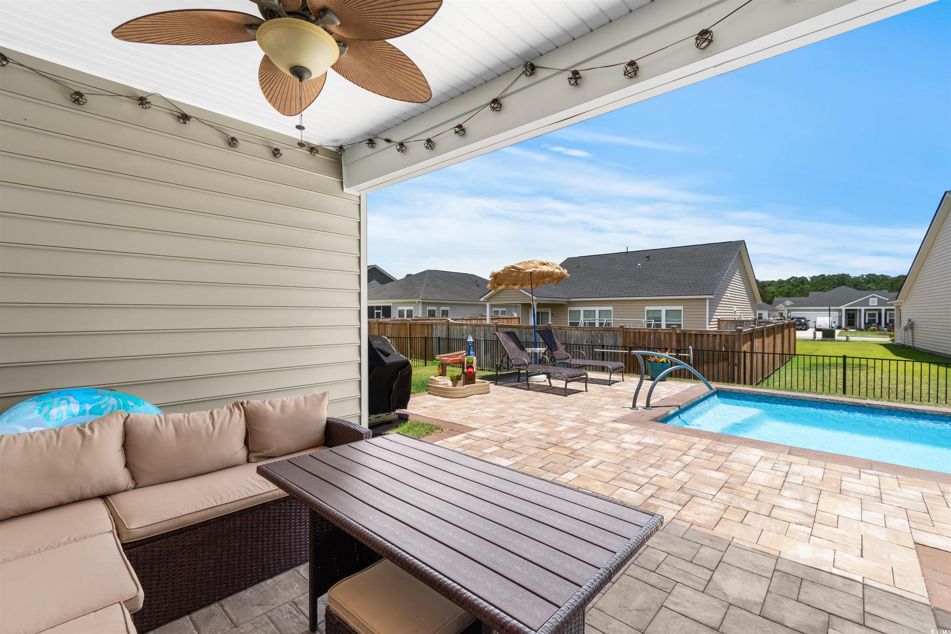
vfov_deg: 77.3
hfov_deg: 100.4
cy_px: 317
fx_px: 396
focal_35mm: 15
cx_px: 476
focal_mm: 10
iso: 100
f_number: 4.5
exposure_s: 1/40
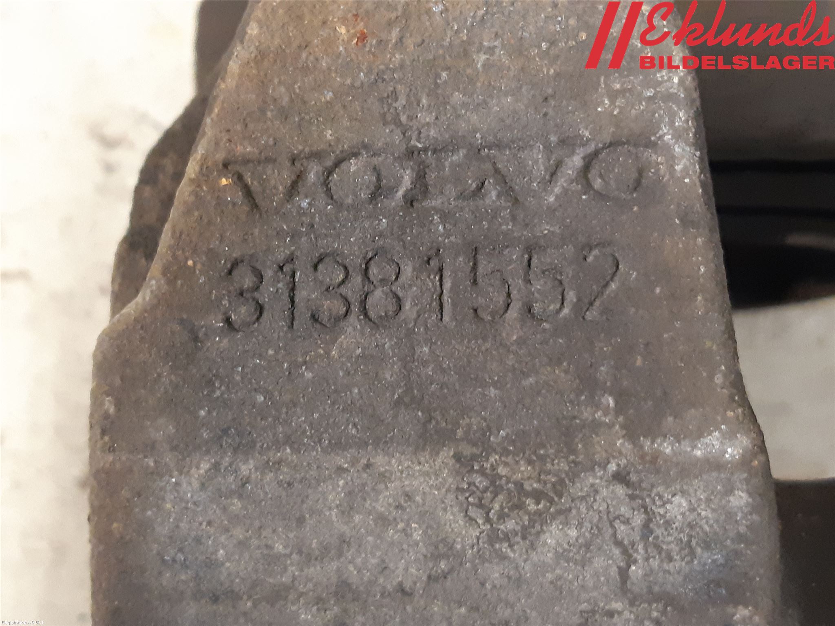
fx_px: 627
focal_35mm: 26
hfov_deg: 67.3
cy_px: 313
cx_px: 418
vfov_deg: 53.1
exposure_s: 1/25
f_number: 1.7
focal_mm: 3.93
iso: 400
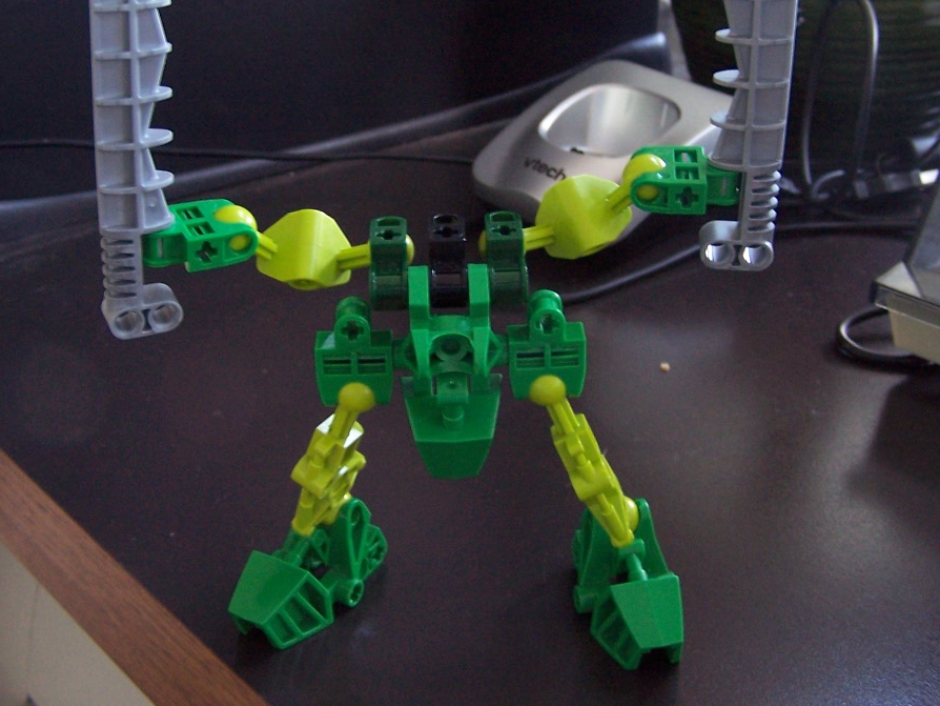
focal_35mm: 51
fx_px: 1385
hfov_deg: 37.5
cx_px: 483
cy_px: 260
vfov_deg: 28.5
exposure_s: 1/6
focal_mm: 6.3
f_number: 2.8
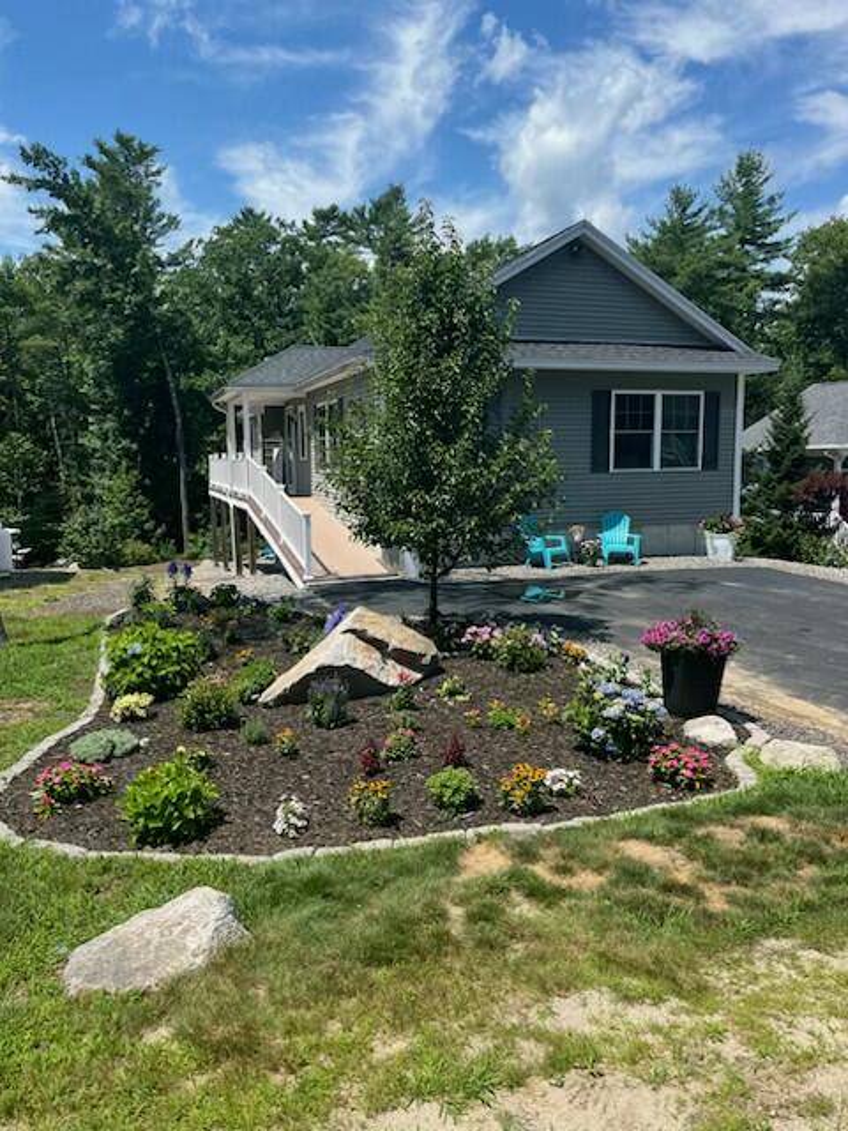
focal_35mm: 26
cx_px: 424
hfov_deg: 53.1
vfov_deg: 67.3
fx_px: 849
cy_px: 566
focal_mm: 5.1
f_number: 1.6
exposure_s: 1/2899
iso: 50
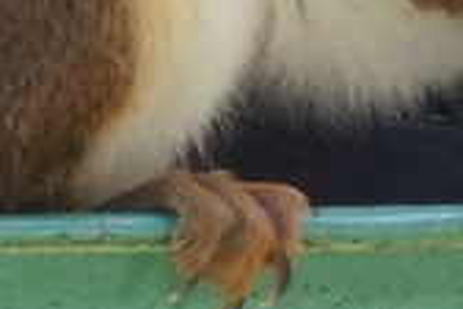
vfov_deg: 0.6
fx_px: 28678
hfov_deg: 0.9
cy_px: 188
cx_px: 165
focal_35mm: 2230
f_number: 9
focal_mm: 250
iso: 1600
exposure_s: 1/160
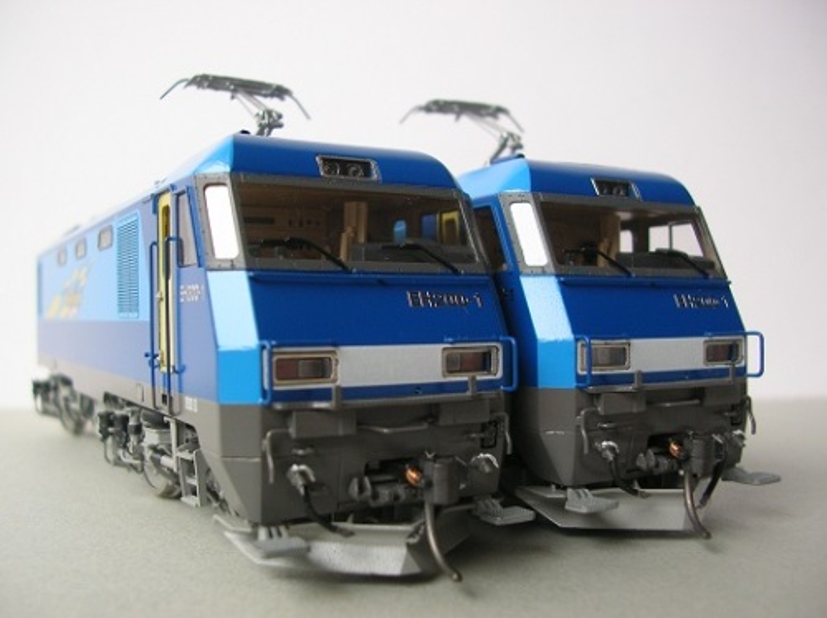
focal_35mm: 35
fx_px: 835
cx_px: 414
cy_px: 309
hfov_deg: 52.7
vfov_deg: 40.6
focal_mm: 5.8
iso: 50
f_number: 2.8
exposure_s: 1/14.1
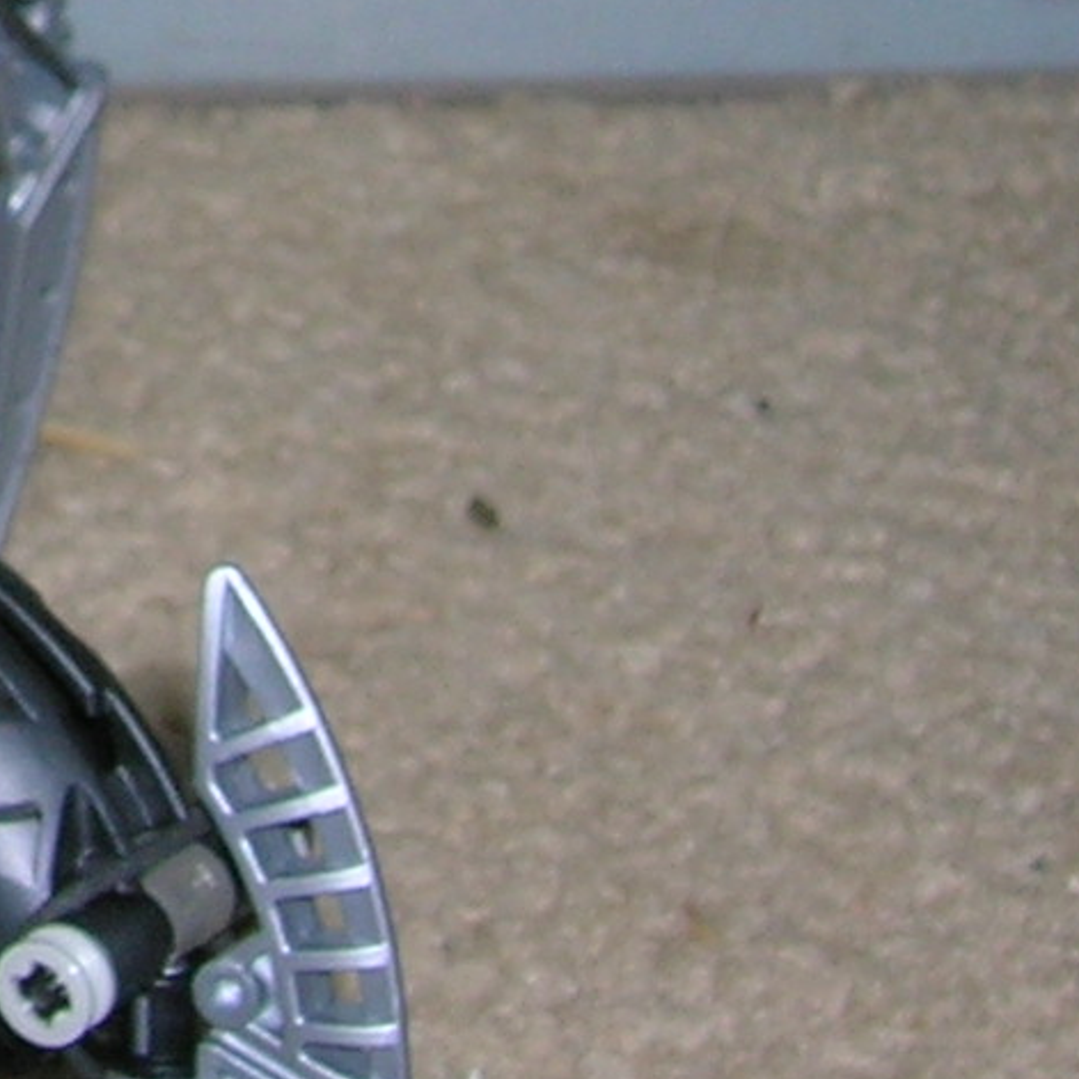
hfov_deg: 11.2
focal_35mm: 146
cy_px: -156
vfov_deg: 11.8
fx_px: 5149
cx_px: -777
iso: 50
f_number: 4.9
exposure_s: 1/60.1
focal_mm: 5.7
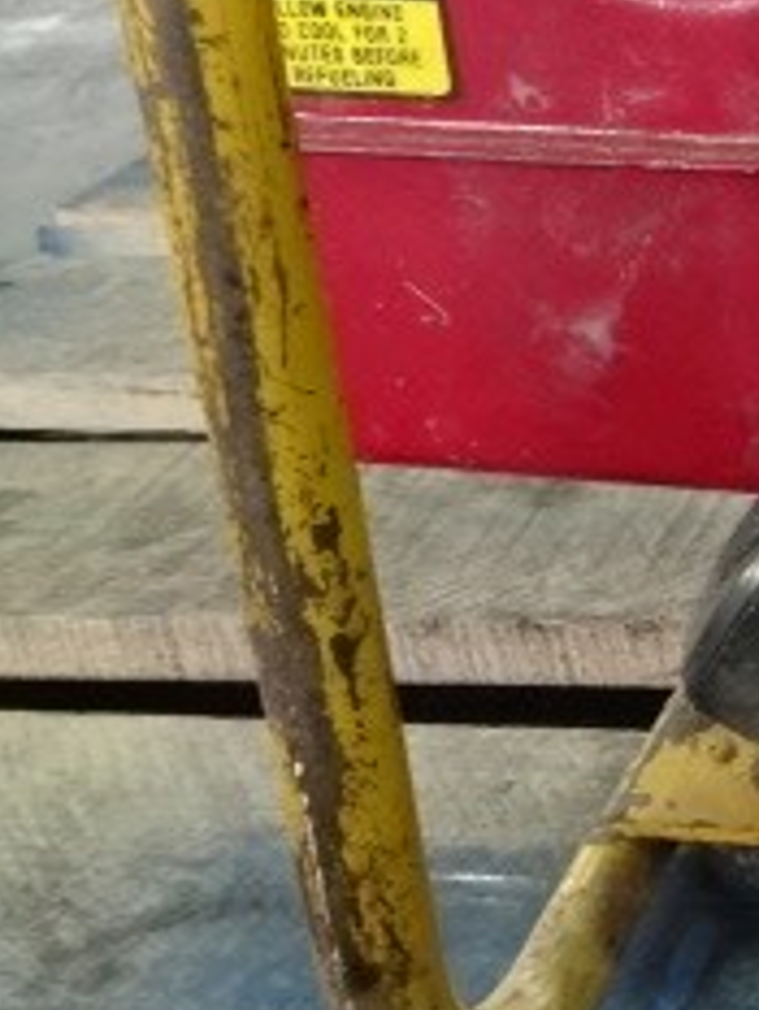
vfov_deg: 28.2
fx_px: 1928
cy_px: 91
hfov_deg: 18.9
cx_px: 1210
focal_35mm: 66
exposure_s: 1/30
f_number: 3.5
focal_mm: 4.1
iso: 640
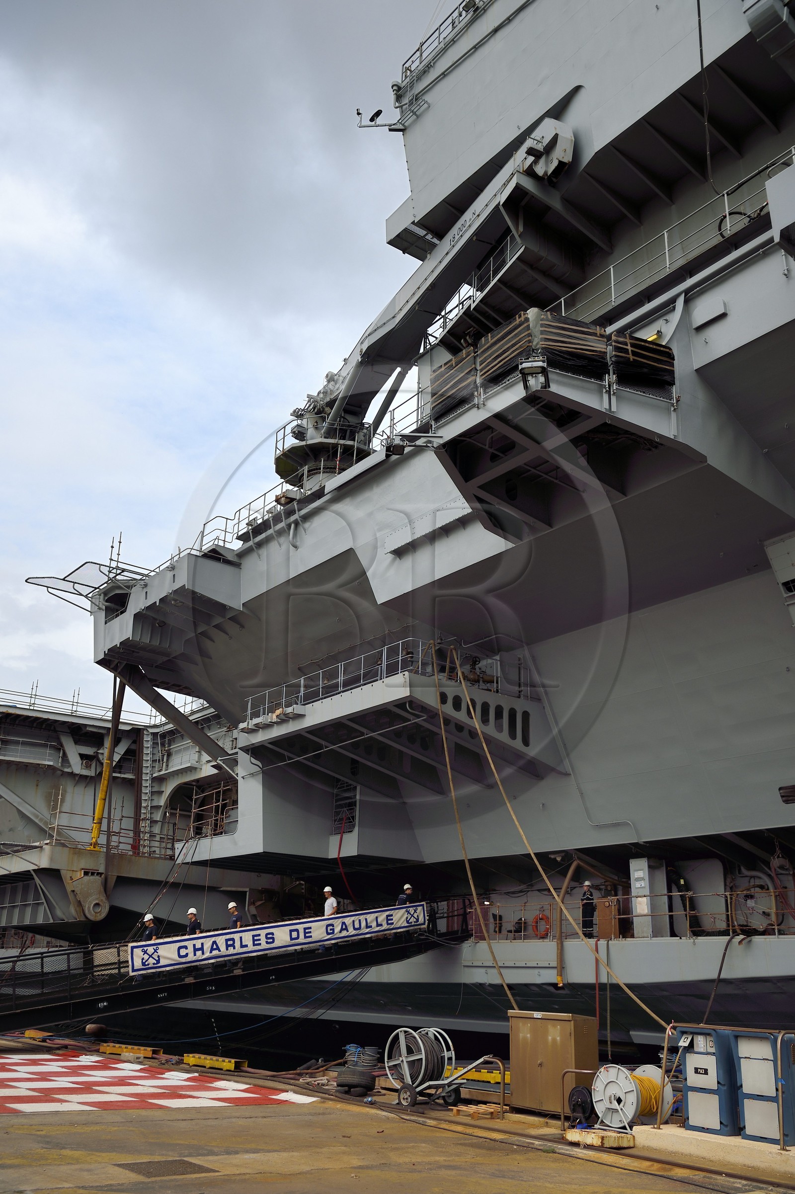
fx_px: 1127
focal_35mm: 34
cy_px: 597
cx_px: 398
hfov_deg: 38.9
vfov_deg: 55.8
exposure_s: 1/250
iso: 200
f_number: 8
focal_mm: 34
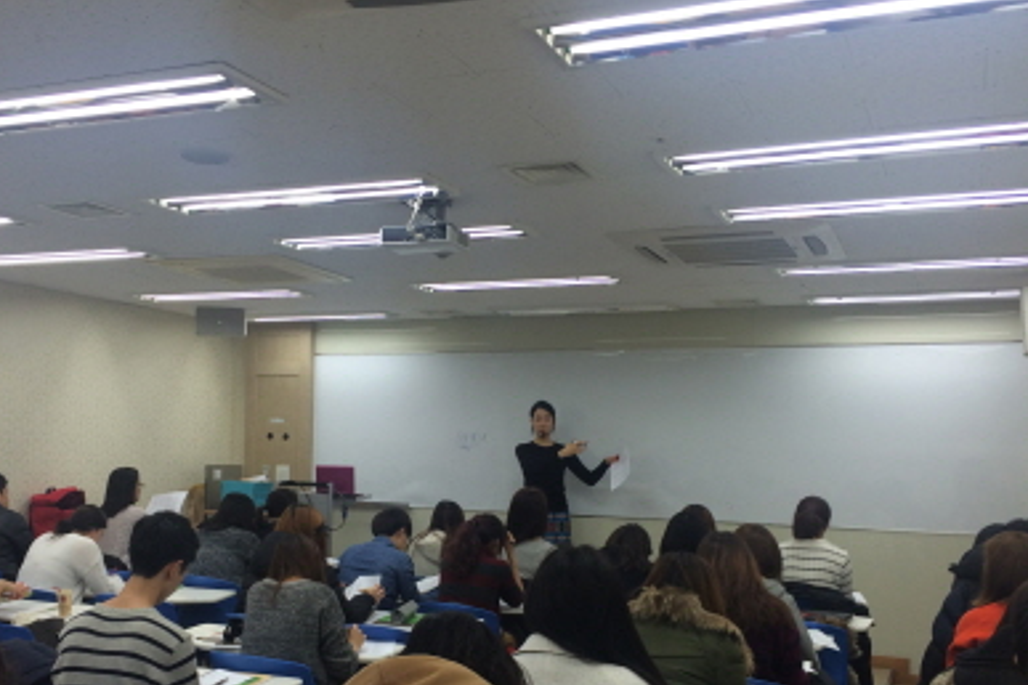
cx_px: 454
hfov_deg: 49.5
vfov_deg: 33.7
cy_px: 490
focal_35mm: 39
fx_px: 1114
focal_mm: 4.15
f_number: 2.2
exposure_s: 1/60
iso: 40
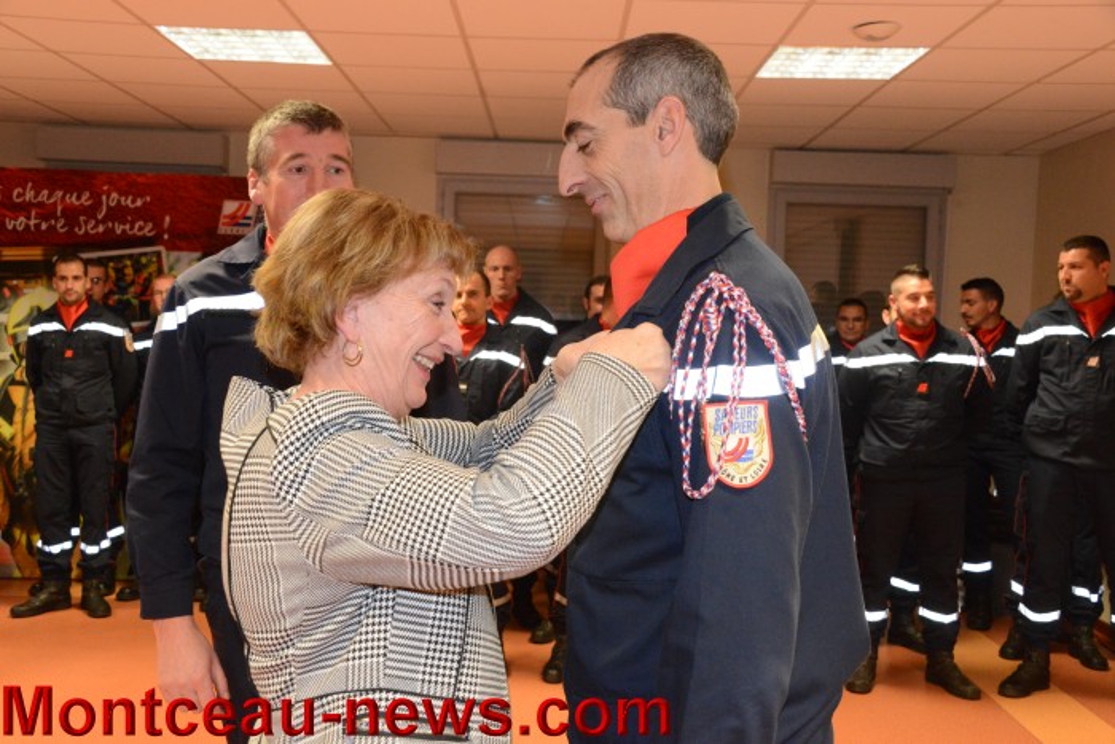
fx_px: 1239
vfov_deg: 33.4
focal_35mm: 40
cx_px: 558
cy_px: 372
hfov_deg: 48.4
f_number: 8
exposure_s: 1/60
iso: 6400
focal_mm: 40
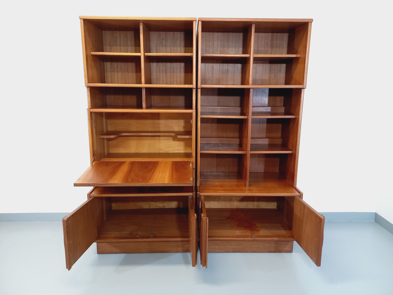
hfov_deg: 69.4
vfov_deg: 54.9
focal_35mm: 25
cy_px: 148
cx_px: 196
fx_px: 284
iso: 320
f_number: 1.8
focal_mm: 4.65
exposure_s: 1/33
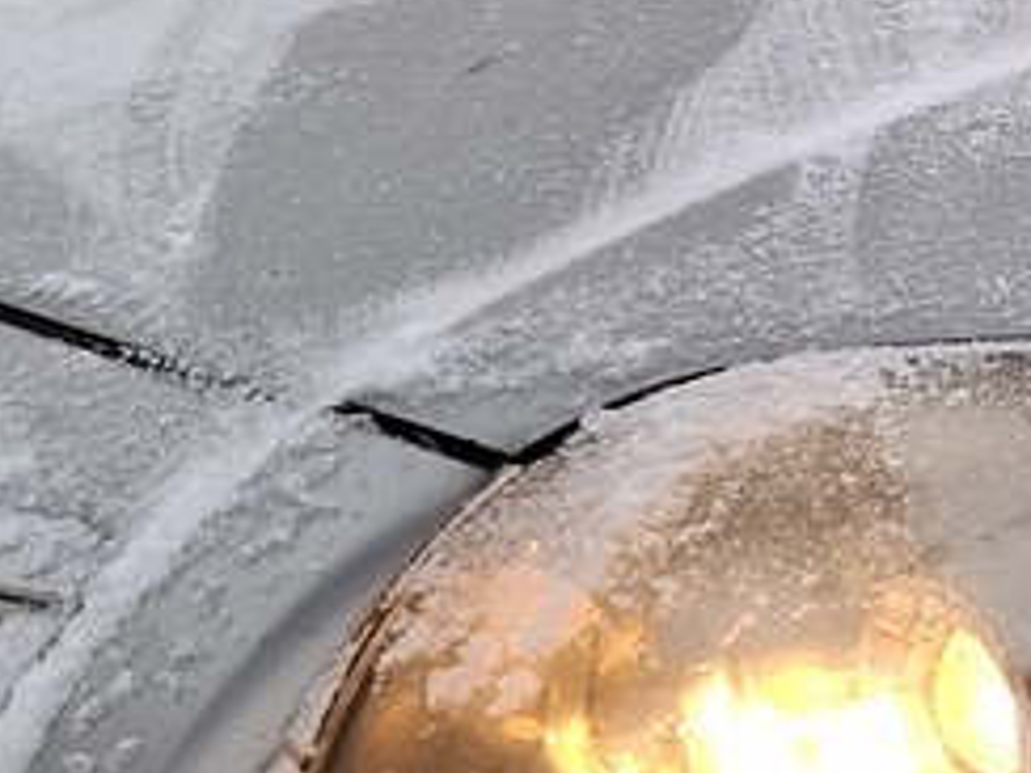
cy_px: 253
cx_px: 1821
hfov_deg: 13.2
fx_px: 4051
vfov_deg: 10.9
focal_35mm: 136
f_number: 1.8
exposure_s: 1/100
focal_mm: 5.54
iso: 50
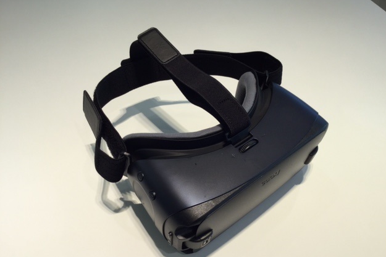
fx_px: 354
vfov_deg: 39.9
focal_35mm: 33
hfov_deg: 57.2
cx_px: 197
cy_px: 142
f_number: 2.4
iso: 25
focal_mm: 3.3
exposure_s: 1/120
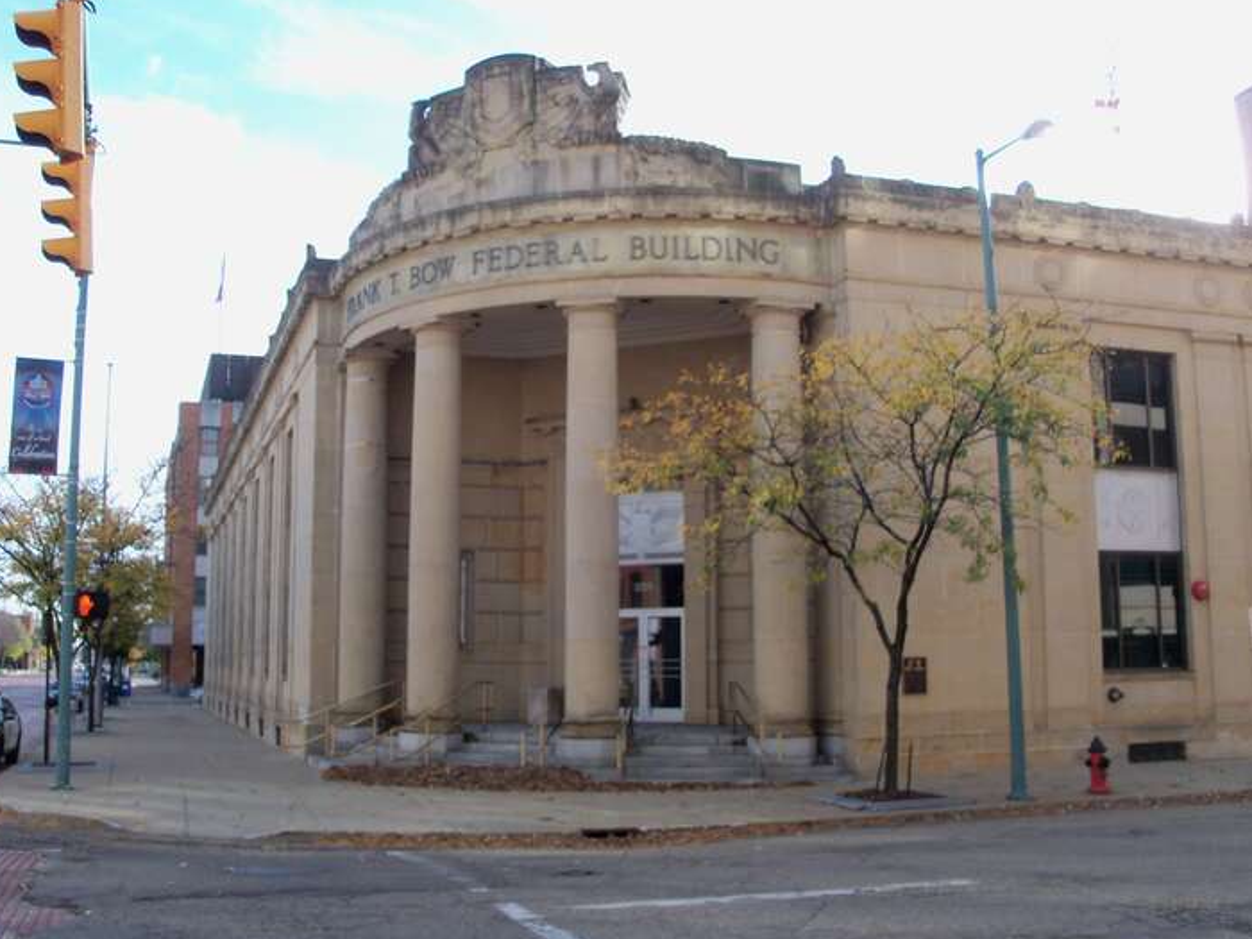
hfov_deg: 46.8
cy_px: 431
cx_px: 576
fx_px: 1447
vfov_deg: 35.9
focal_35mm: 40
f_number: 3
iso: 80
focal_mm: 6.3
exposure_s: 1/320
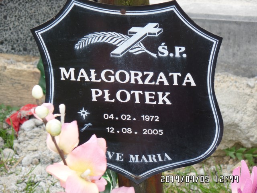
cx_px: 128
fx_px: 1284
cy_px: 96
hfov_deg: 11.4
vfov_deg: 8.6
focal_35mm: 173
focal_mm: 30.8
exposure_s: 1/125
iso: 100
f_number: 4.5
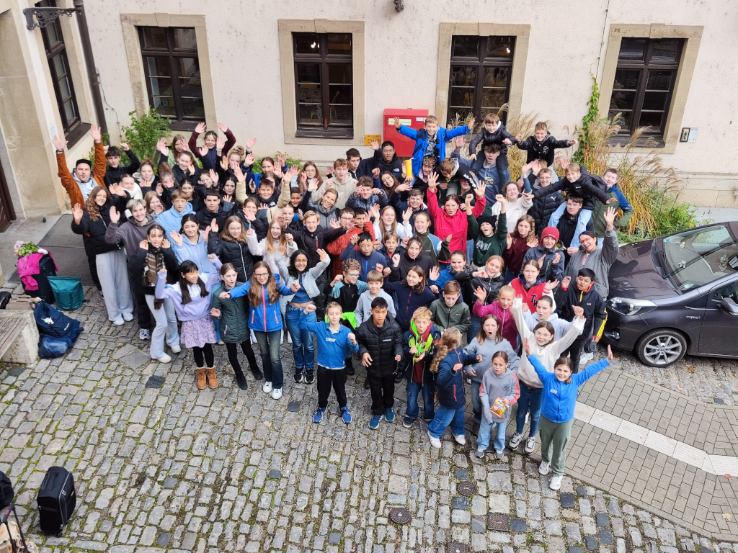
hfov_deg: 71.6
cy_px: 276
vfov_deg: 56.8
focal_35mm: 24
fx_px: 512
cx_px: 369
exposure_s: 1/157
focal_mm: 5.59
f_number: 1.88
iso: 50
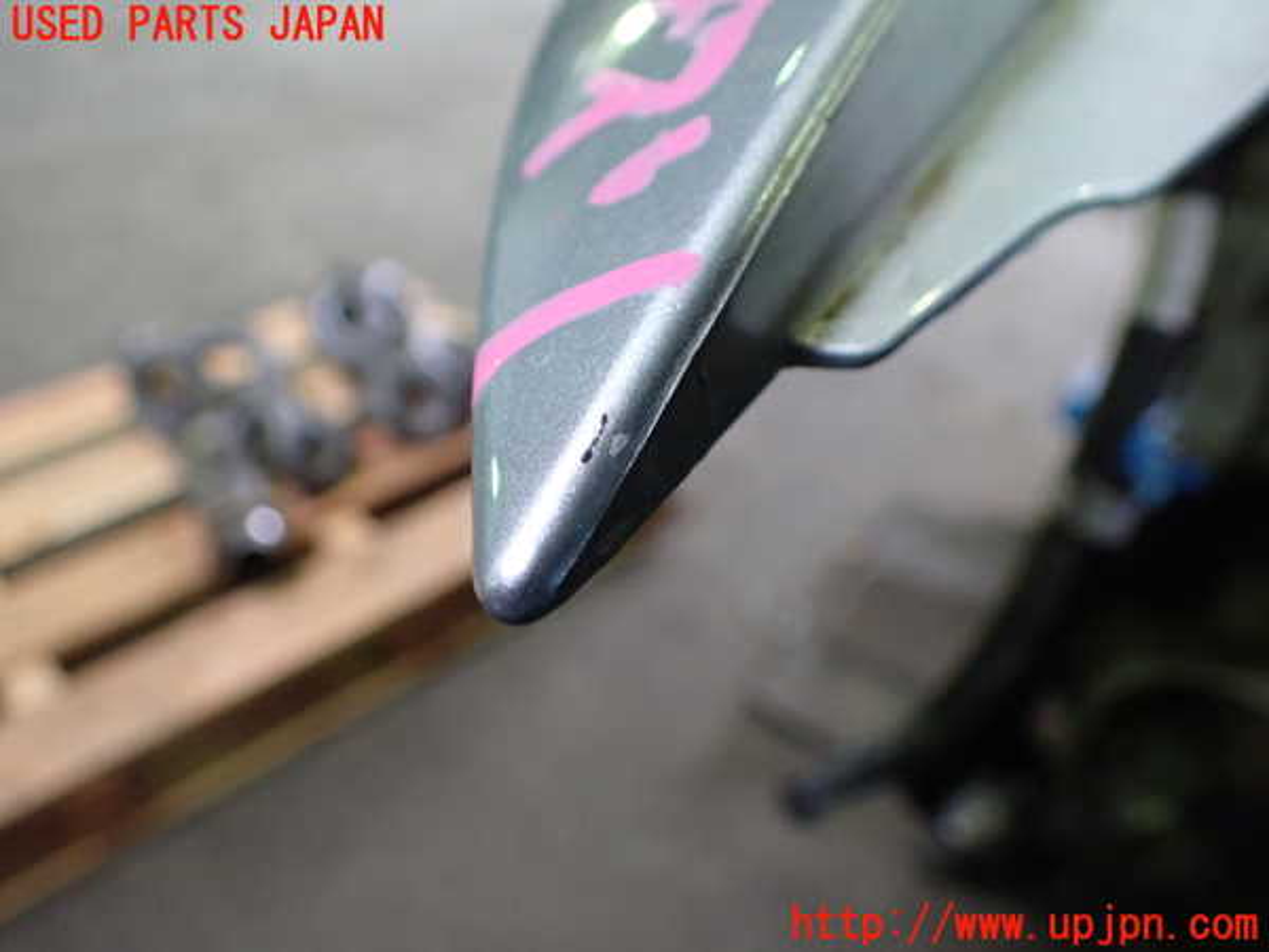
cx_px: 634
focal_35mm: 30
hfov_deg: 60.0
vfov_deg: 46.8
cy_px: 476
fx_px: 1100
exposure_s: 1/80
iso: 800
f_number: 2.3
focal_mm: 5.4
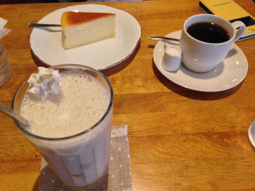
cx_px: 128
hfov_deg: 55.4
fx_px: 243
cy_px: 96
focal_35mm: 33
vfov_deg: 42.9
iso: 200
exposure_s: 1/20
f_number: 2.4
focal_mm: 4.12
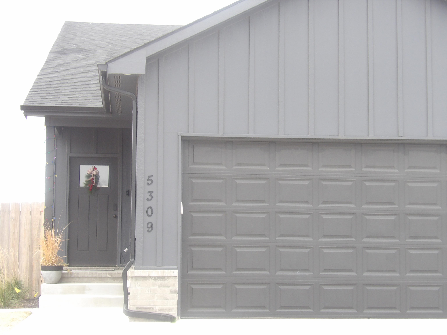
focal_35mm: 72
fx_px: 930
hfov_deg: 27.0
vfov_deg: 20.4
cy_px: 168
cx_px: 224
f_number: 4.1
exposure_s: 1/80
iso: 200
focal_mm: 13
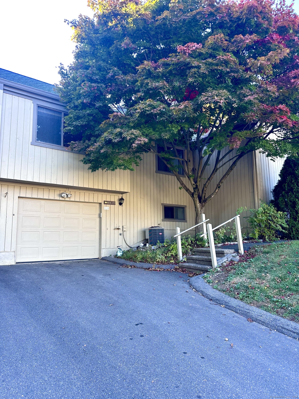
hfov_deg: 56.8
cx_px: 150
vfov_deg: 71.6
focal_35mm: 24
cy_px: 200
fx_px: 276
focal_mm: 6.86
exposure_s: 1/121
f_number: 1.78
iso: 80
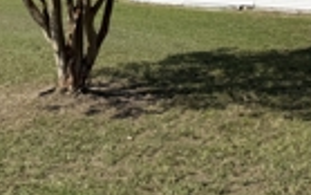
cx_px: 407
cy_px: -61
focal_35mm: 73
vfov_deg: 16.8
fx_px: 619
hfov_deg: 24.5
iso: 80
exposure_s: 1/6711
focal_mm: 6.76
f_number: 1.78
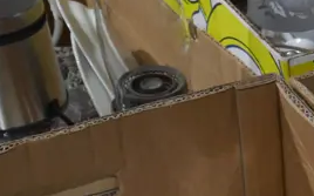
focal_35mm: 138
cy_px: 325
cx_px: 542
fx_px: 1180
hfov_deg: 13.7
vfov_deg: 9.1
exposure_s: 1/60
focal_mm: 17
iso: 500
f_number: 5
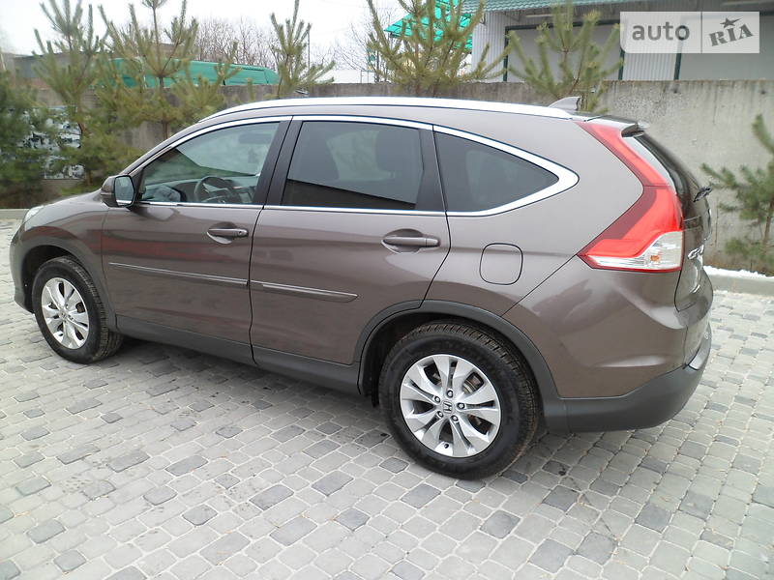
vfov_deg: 53.1
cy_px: 290
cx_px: 387
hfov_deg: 67.3
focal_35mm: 26
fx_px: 581
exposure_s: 1/45
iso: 80
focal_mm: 4.9
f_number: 3.3
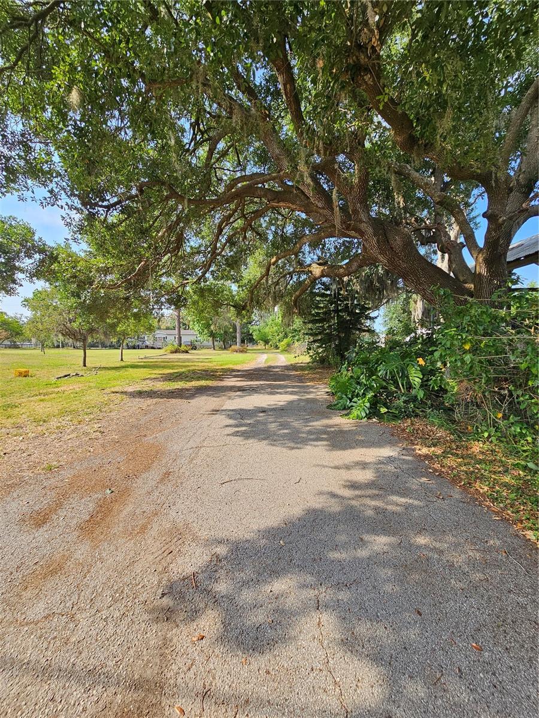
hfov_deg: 89.9
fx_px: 270
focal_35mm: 13
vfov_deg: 106.2
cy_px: 359
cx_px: 270
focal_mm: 2.2
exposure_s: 1/593
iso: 50
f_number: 2.2
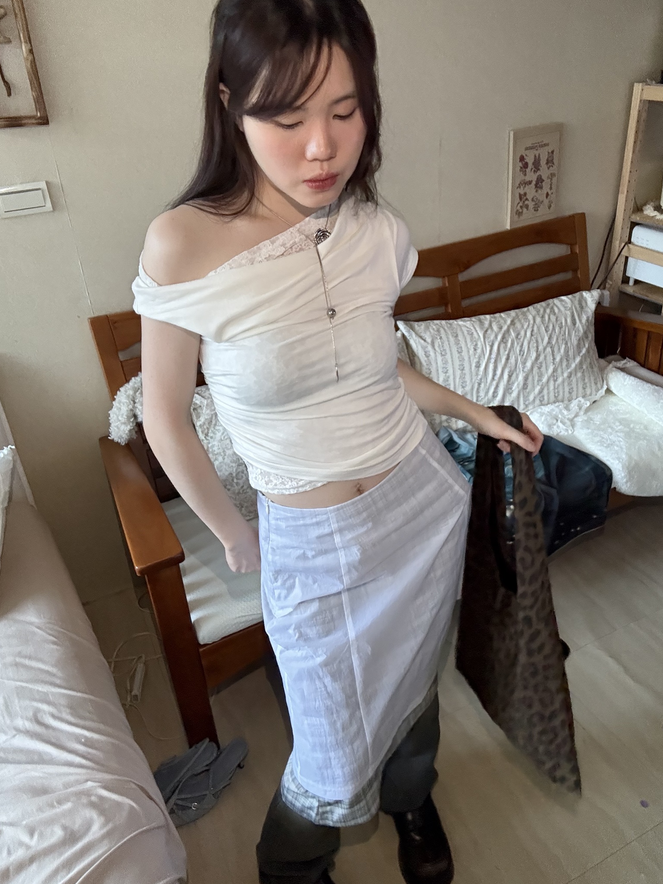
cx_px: 361
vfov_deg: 65.3
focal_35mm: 27
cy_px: 426
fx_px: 690
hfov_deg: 51.3
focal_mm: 2.69
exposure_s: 1/30
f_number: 1.9
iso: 640
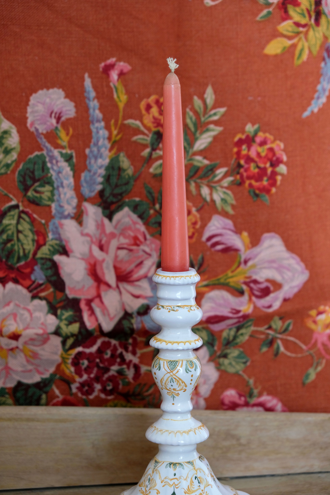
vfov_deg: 24.5
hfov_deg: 16.5
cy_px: 248
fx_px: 1141
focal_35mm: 83
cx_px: 165
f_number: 4
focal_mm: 55
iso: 800
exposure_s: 1/60
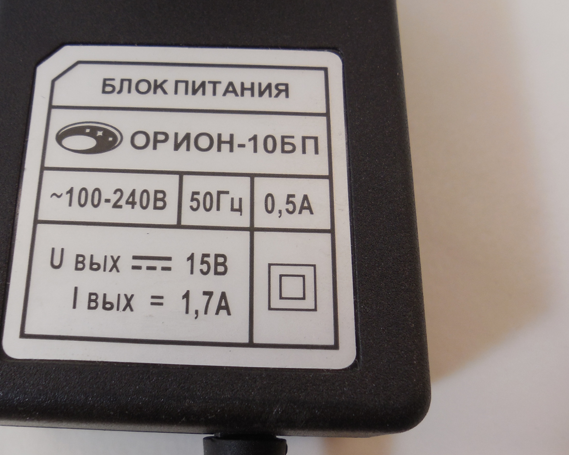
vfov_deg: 40.1
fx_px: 623
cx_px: 194
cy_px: 204
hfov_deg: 48.3
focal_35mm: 37
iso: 125
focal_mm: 4.6
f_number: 3.5
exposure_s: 1/50
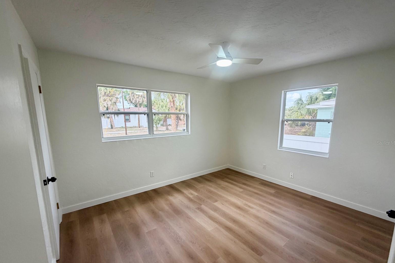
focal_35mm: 15
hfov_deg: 100.4
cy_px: 143
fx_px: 165
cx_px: 197
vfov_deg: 77.2
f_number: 2.2
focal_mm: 2.22
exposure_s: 1/121
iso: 100
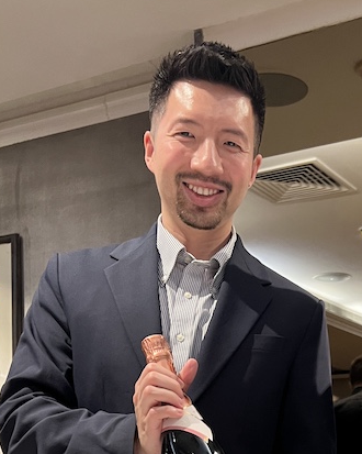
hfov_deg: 23.9
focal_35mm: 62
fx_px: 831
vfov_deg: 28.4
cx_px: 330
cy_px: 467
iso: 250
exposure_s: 1/50
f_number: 1.5
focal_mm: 5.7
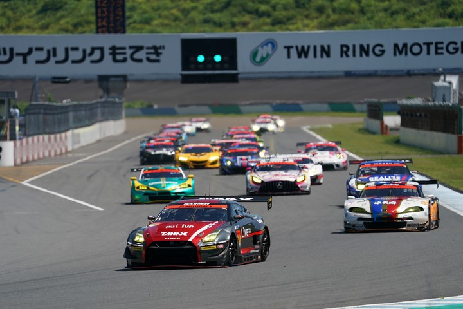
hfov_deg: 4.4
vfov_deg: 2.9
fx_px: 6006
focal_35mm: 467
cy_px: 154
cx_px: 232
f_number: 6.3
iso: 200
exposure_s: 1/1250
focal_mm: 467
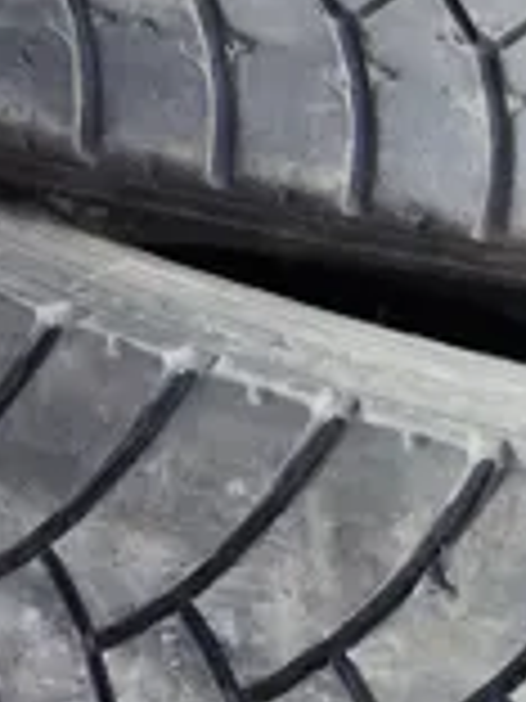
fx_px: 1297
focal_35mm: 64
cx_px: 297
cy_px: 225
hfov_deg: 22.9
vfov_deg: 30.0
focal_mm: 4.71
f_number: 1.79
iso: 50
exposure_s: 1/224
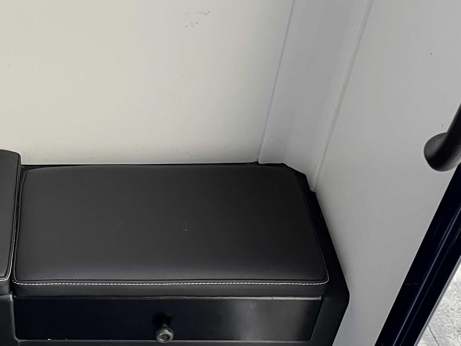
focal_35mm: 57
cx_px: 61
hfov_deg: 32.4
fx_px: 759
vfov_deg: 25.0
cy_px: 298
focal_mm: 5.1
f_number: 1.6
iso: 250
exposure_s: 1/60
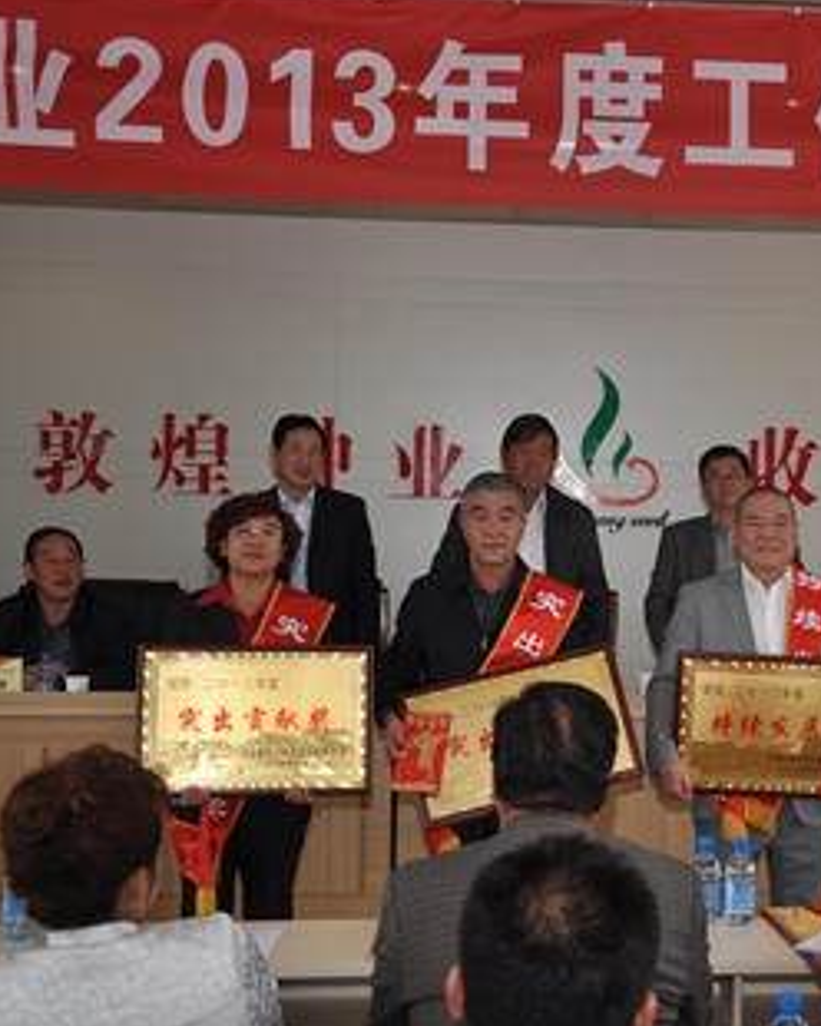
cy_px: 530
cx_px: 765
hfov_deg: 21.9
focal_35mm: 68
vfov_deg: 27.9
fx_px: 2065
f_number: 4.2
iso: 200
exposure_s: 1/60
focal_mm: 30
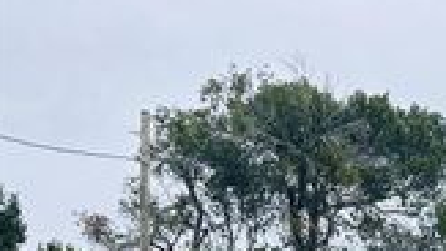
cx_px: 676
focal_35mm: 80
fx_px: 947
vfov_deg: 13.6
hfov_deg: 21.9
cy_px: 452
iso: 80
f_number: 1.78
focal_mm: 6.86
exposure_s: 1/927
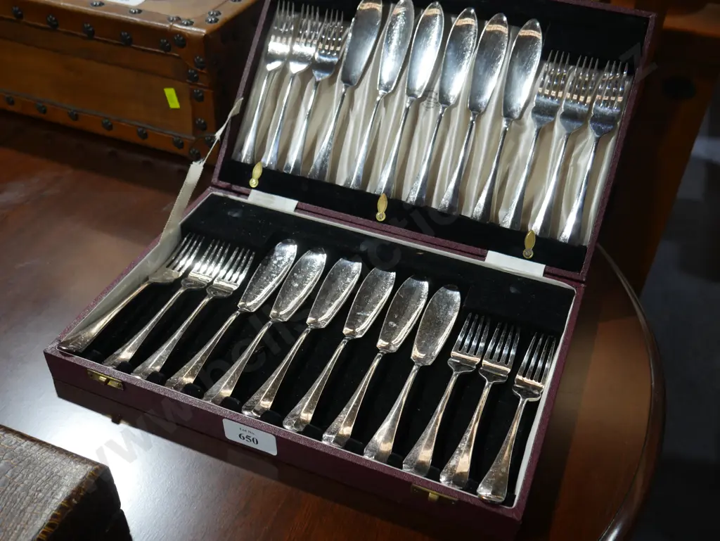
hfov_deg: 49.0
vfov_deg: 37.8
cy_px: 270
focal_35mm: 38
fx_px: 791
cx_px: 360
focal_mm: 19
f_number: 4.1
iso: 320
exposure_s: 1/60
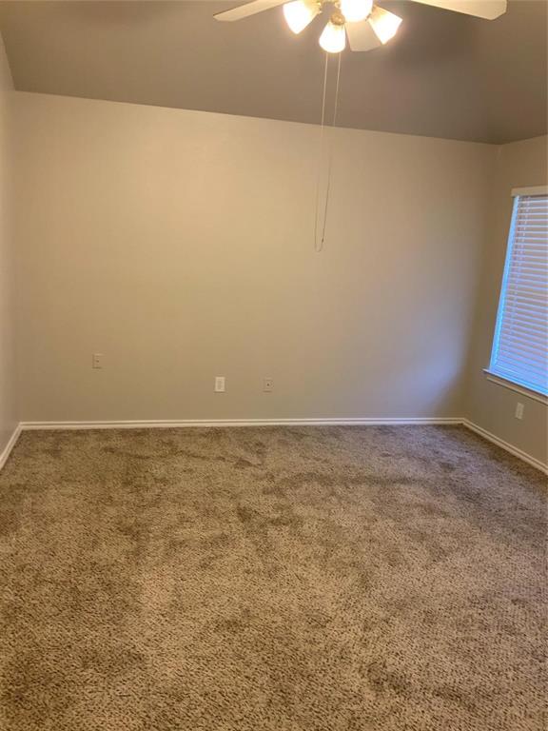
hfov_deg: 48.2
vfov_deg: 61.7
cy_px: 366
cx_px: 274
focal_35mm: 29
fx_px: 612
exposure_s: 1/60
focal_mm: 3
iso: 100
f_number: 1.8
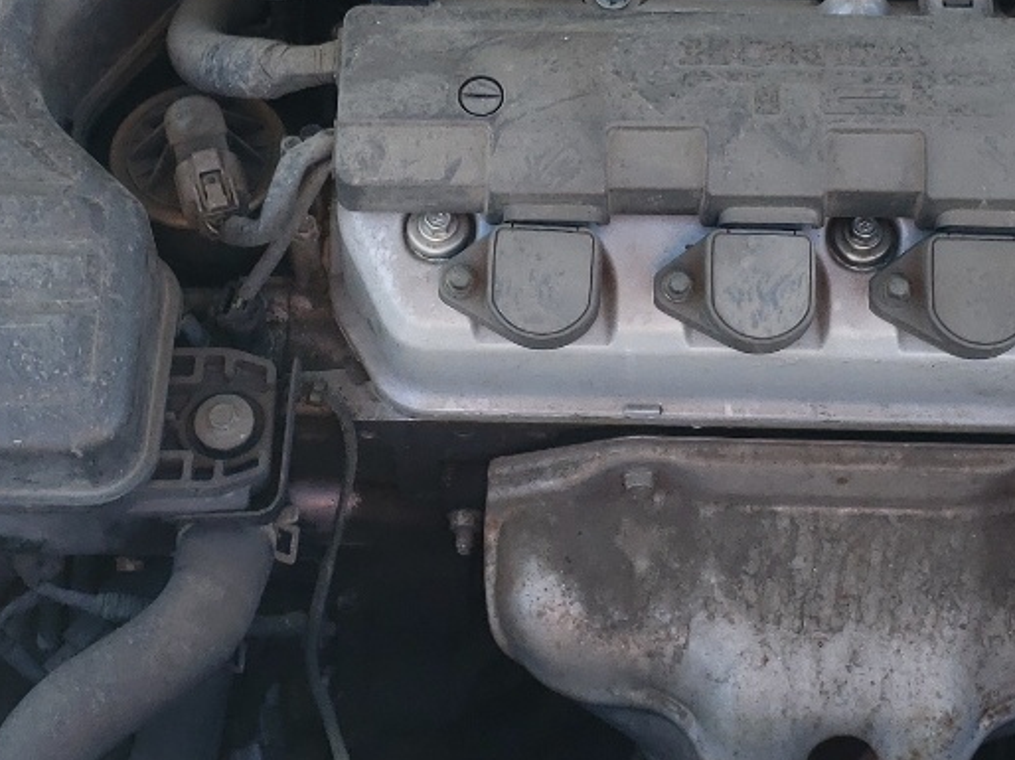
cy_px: 113
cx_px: 575
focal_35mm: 81
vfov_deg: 18.0
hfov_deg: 24.1
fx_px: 2374
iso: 50
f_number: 1.5
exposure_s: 1/222
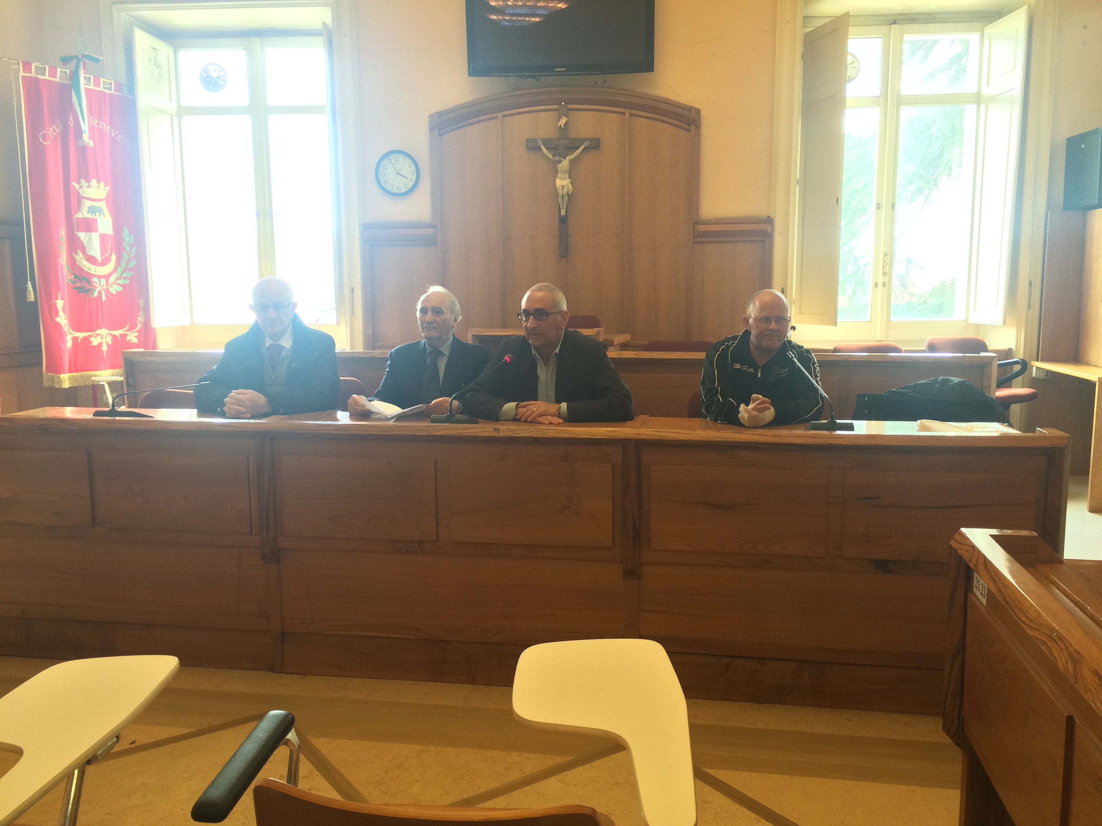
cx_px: 551
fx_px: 923
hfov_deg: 61.7
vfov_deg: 48.2
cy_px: 413
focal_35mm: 29
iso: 64
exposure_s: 1/33
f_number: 2.2
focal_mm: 4.15
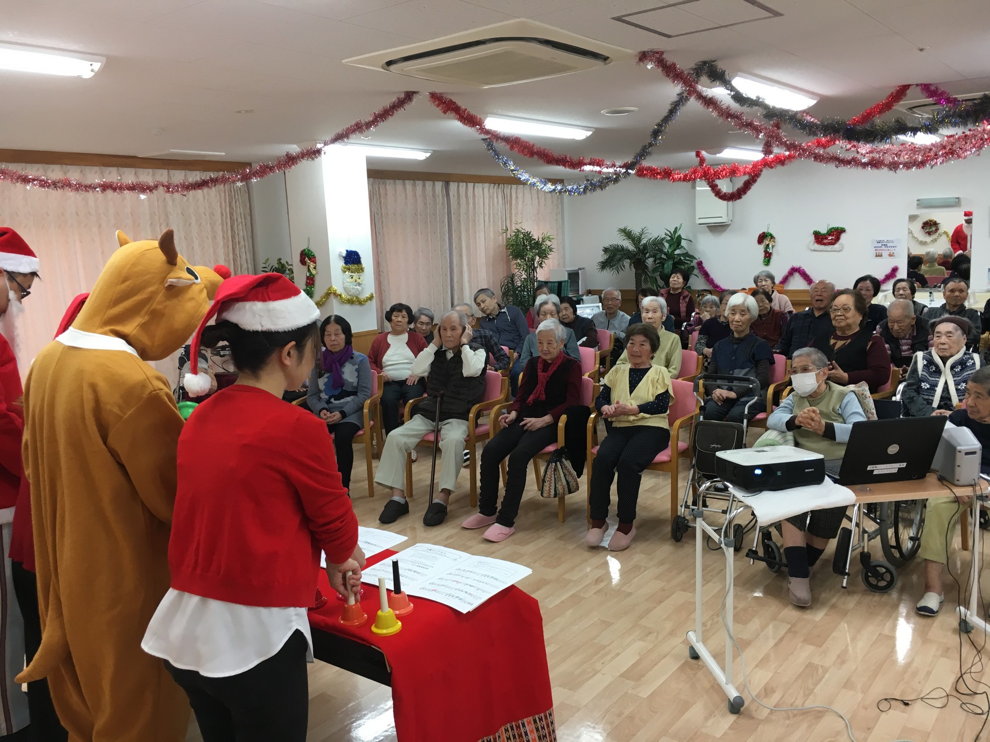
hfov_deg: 61.7
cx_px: 495
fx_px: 829
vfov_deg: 48.2
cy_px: 371
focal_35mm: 29
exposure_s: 1/30
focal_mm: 4.15
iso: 25
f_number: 2.2
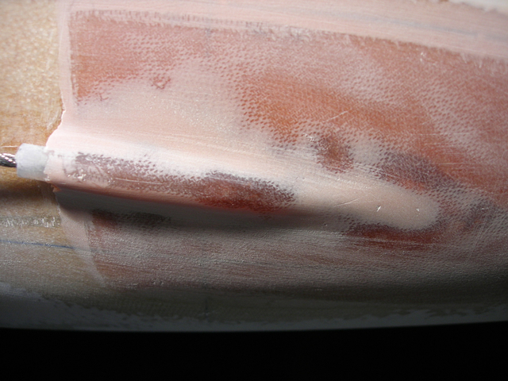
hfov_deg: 49.0
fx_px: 558
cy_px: 190
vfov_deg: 37.7
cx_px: 254
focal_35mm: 38
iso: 64
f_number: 2.8
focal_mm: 7.8
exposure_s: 1/54
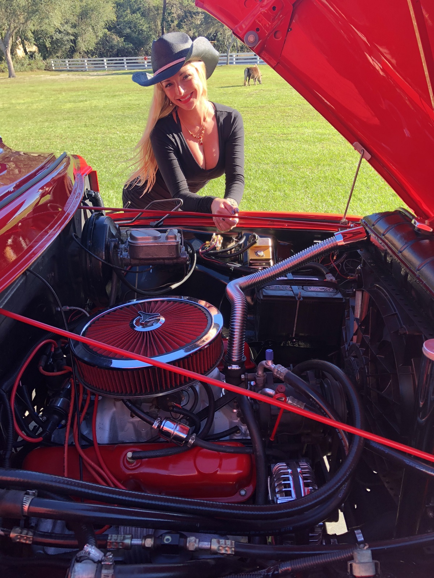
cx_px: 217
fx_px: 468
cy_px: 289
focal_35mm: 28
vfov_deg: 63.4
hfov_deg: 49.7
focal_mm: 3.99
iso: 20
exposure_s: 1/169
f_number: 1.8
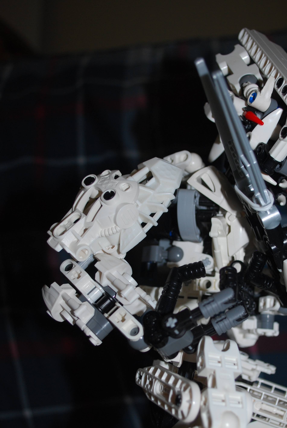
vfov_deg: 40.0
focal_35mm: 49
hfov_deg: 27.5
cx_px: 183
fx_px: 584
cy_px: 270
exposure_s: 1/60
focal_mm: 24
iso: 200
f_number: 4.2
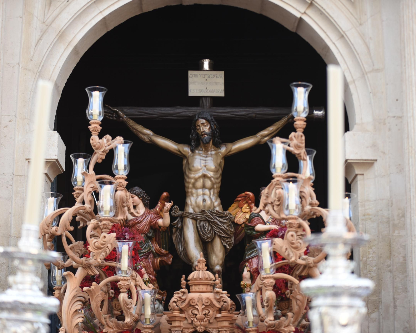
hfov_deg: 24.1
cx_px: 208
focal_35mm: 79
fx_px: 973
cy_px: 166
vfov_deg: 19.4
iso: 180
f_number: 2.8
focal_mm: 70
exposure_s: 1/200
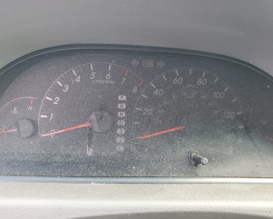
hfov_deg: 62.2
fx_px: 226
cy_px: 109
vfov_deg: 51.5
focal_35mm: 28
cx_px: 134
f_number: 1.5
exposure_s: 1/60.2
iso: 98
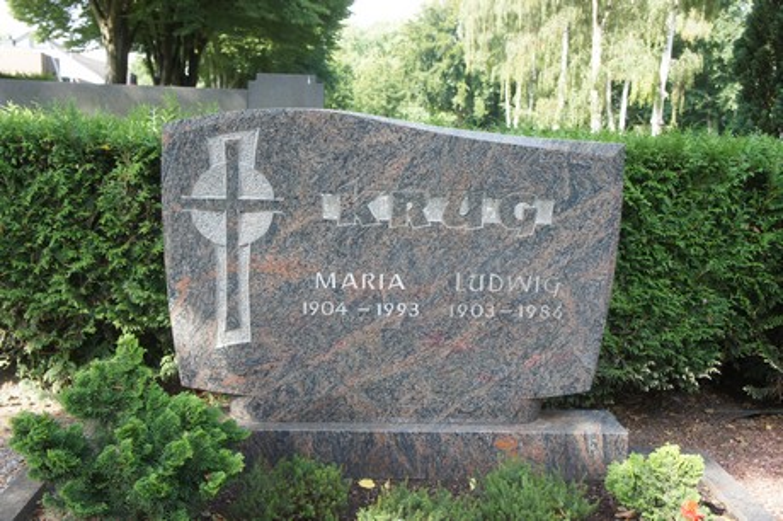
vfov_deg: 36.8
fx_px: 782
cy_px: 260
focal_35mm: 36
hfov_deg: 53.2
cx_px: 392
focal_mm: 24
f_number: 5.6
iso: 640
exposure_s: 1/250
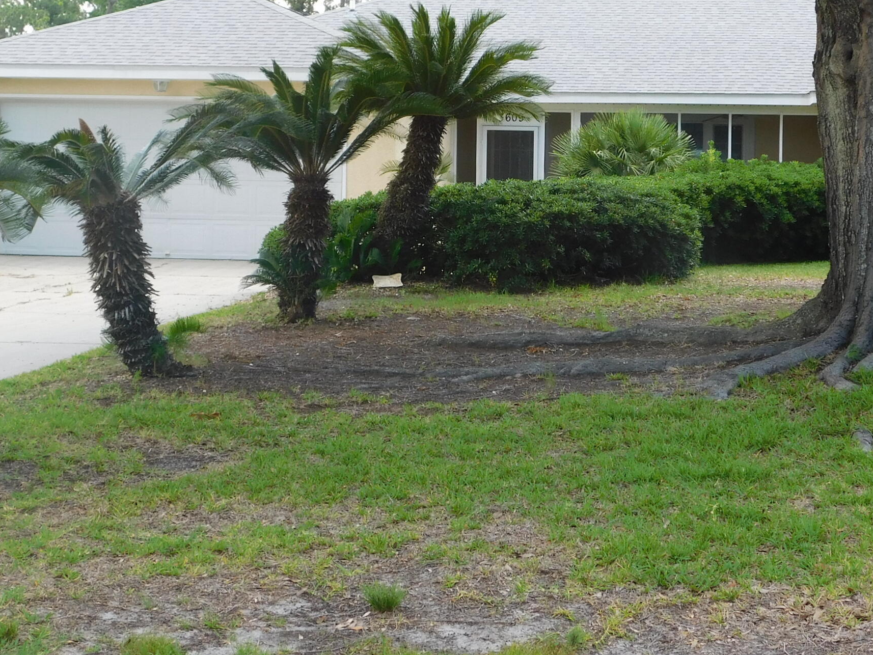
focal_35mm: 70
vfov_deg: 20.8
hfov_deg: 27.7
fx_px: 1766
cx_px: 510
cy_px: 159
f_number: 3.6
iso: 125
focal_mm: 7.1
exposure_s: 1/250
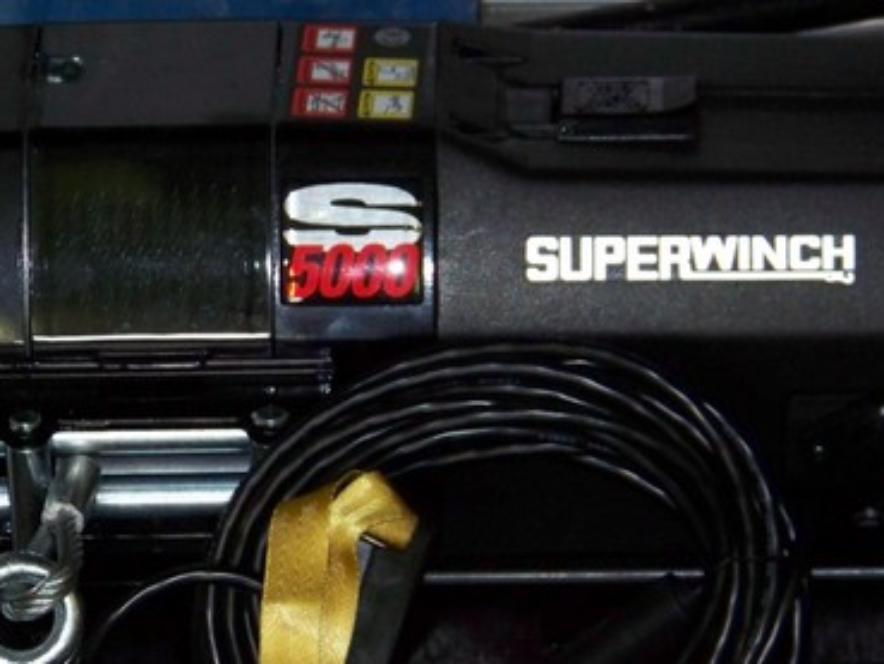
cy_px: 437
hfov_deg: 7.0
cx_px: 390
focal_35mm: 281
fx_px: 7178
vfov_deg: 5.3
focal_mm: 24
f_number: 3.2
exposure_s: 1/40
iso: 200
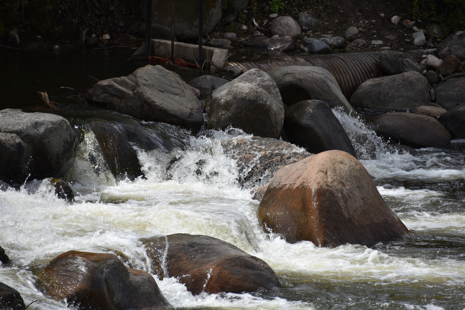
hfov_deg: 6.9
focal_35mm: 300
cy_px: 155
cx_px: 232
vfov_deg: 4.6
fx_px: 3876
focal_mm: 300
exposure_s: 1/640
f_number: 7.1
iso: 100
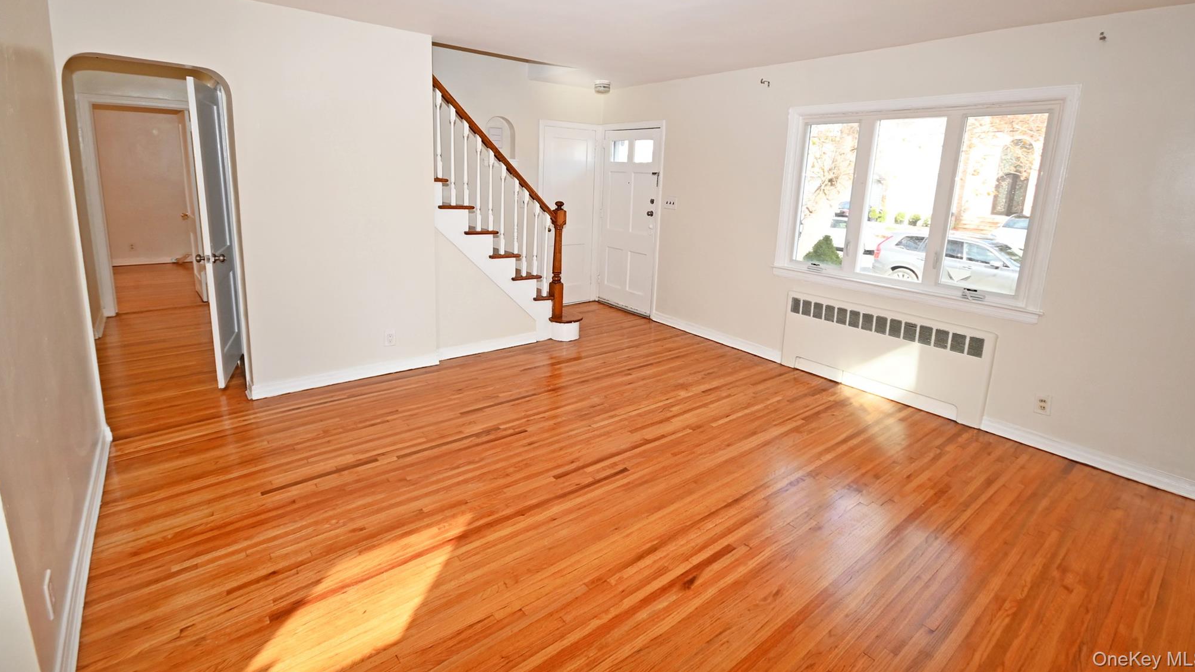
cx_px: 605
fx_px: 507
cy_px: 268
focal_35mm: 16
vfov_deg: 66.4
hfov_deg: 99.4
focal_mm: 10
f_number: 5
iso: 200
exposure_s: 1/100
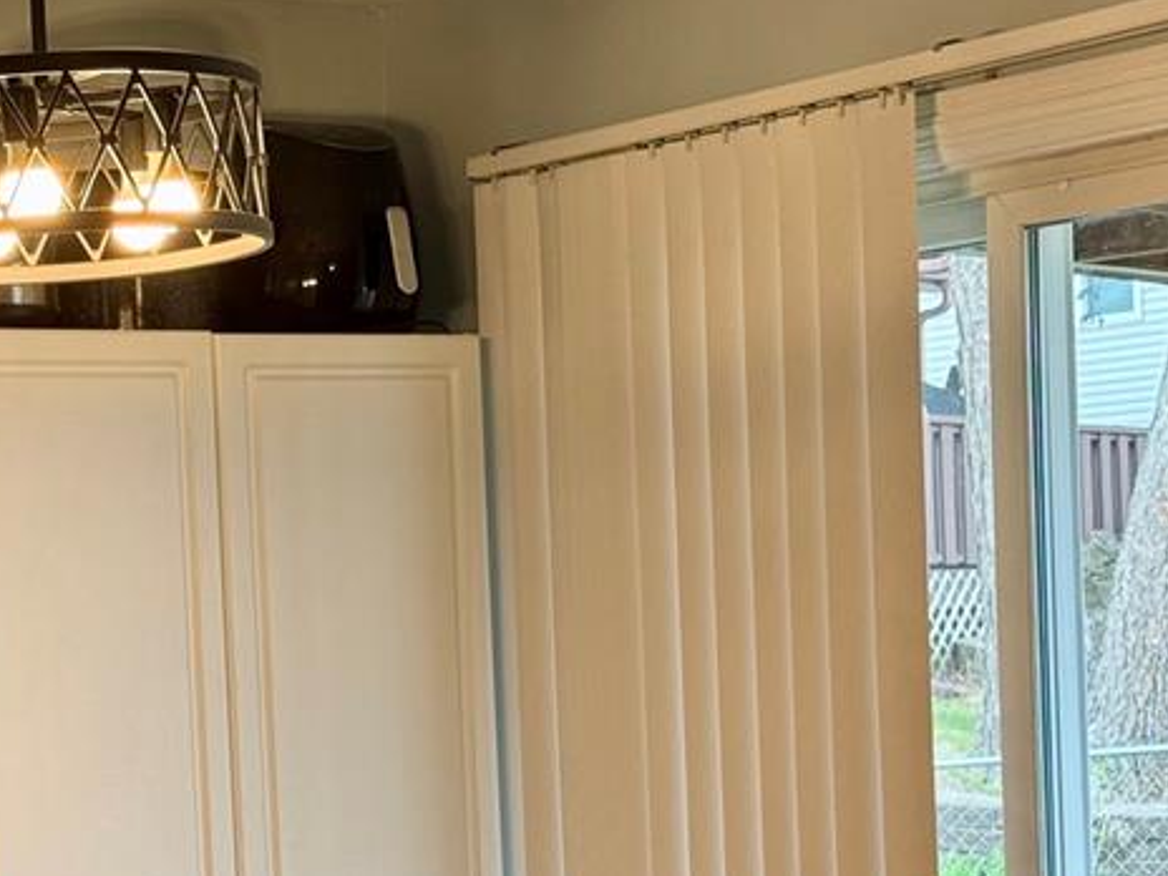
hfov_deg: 18.4
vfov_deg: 13.9
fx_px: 3577
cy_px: 750
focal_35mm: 106
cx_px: 302
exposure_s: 1/60
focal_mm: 6.76
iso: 50
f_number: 1.78
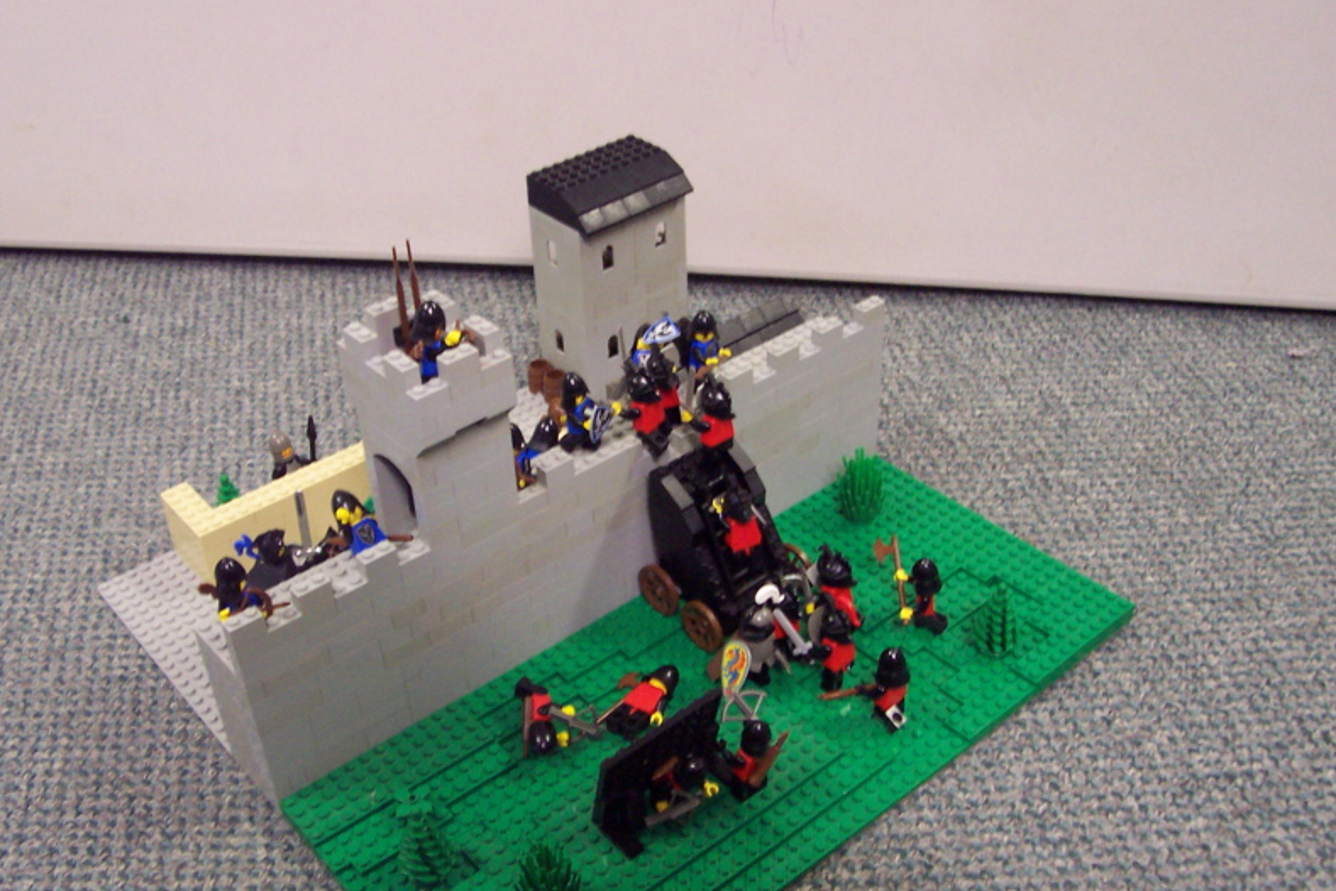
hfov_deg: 49.6
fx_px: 1447
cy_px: 471
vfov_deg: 34.2
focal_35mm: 39
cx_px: 664
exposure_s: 1/10
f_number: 2.8
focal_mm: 5.6
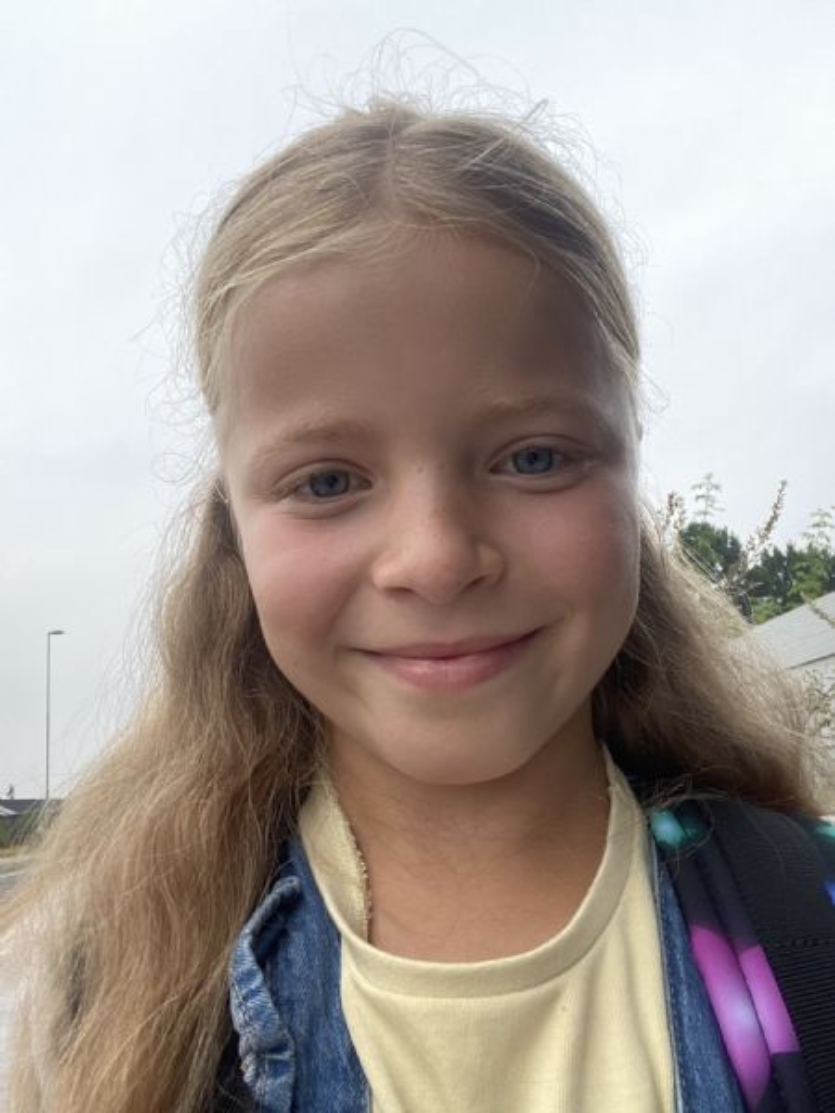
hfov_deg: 46.8
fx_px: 965
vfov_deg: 60.0
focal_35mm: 30
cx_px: 418
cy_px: 556
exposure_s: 1/105
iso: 100
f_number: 2.2
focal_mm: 2.71
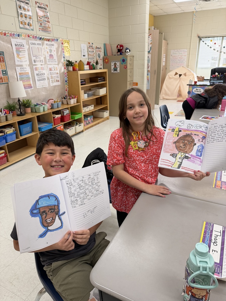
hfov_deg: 56.8
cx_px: 113
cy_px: 150
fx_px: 209
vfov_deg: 71.6
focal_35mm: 24
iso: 200
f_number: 1.78
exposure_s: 1/120
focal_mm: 6.76
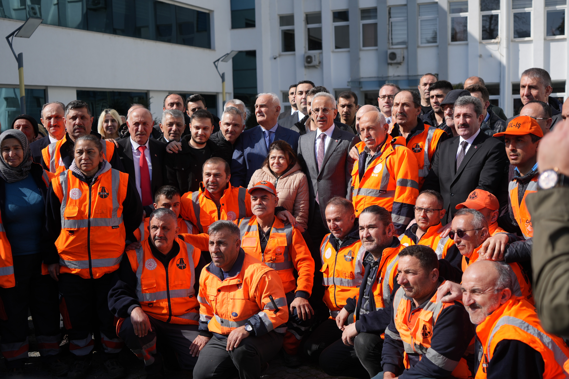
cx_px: 284
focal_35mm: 45
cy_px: 190
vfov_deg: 29.9
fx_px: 711
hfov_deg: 43.6
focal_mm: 45
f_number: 4
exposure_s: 1/1250
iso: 100
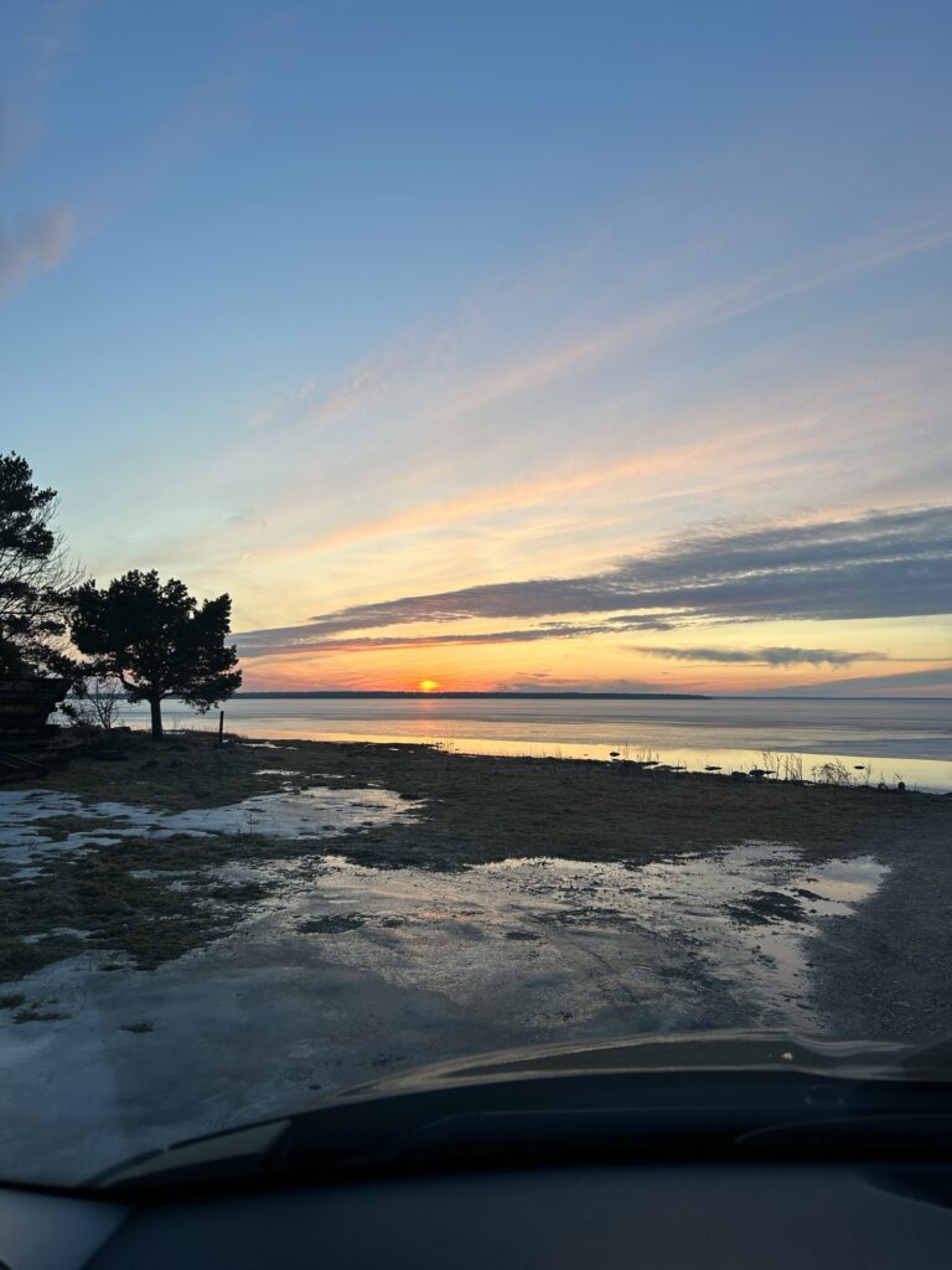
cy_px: 635
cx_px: 476
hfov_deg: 53.1
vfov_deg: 67.3
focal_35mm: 26
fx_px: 953
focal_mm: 5.7
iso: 32
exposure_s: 1/151
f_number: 1.5
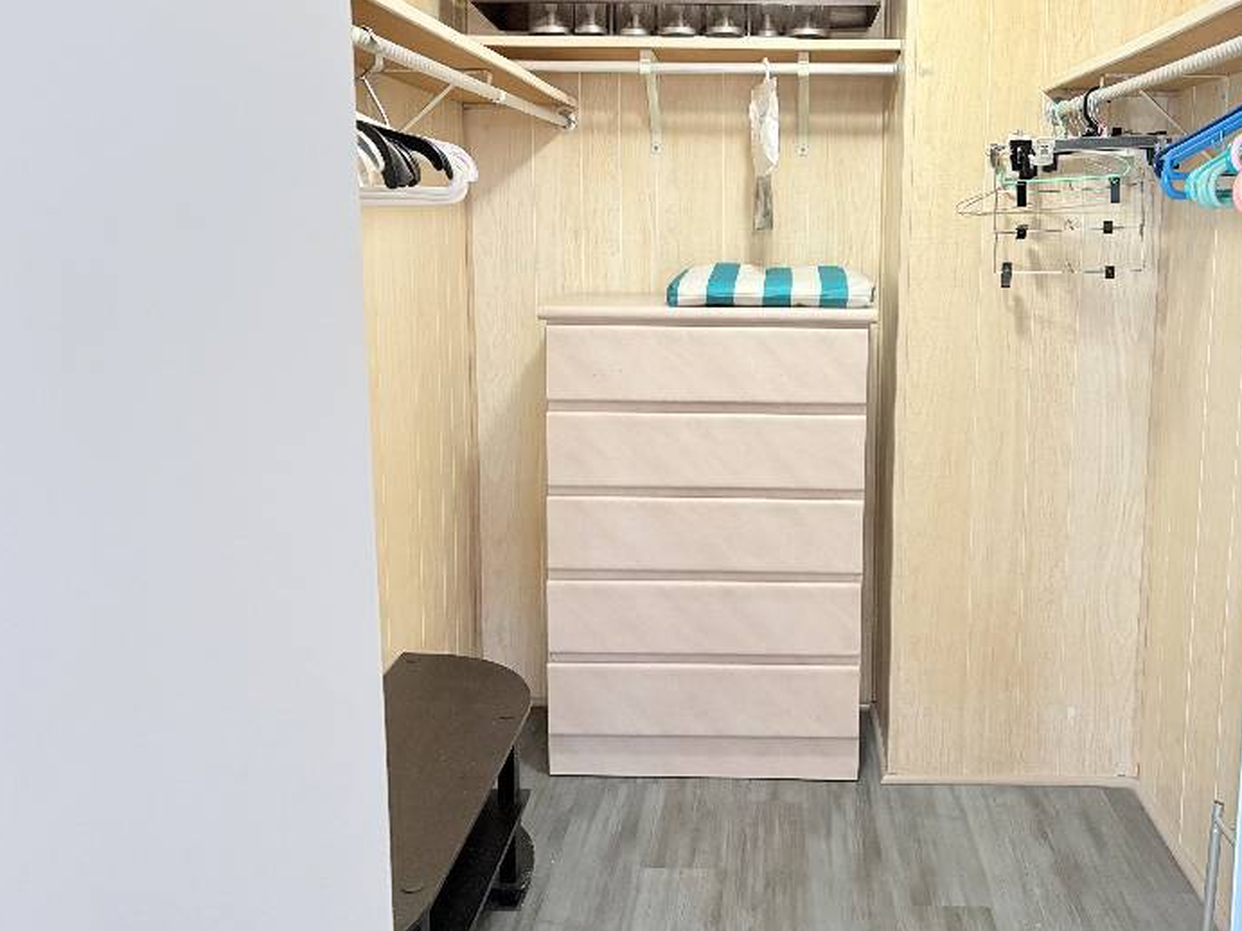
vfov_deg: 43.9
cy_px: 371
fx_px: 1148
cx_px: 753
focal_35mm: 32
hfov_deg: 56.3
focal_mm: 5.96
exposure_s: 1/40
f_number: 1.6
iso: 400
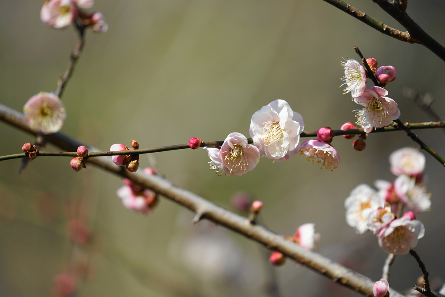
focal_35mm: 300
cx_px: 222
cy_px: 148
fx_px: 3709
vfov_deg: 4.6
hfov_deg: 6.9
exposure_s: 1/320
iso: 100
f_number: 5.6
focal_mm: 300
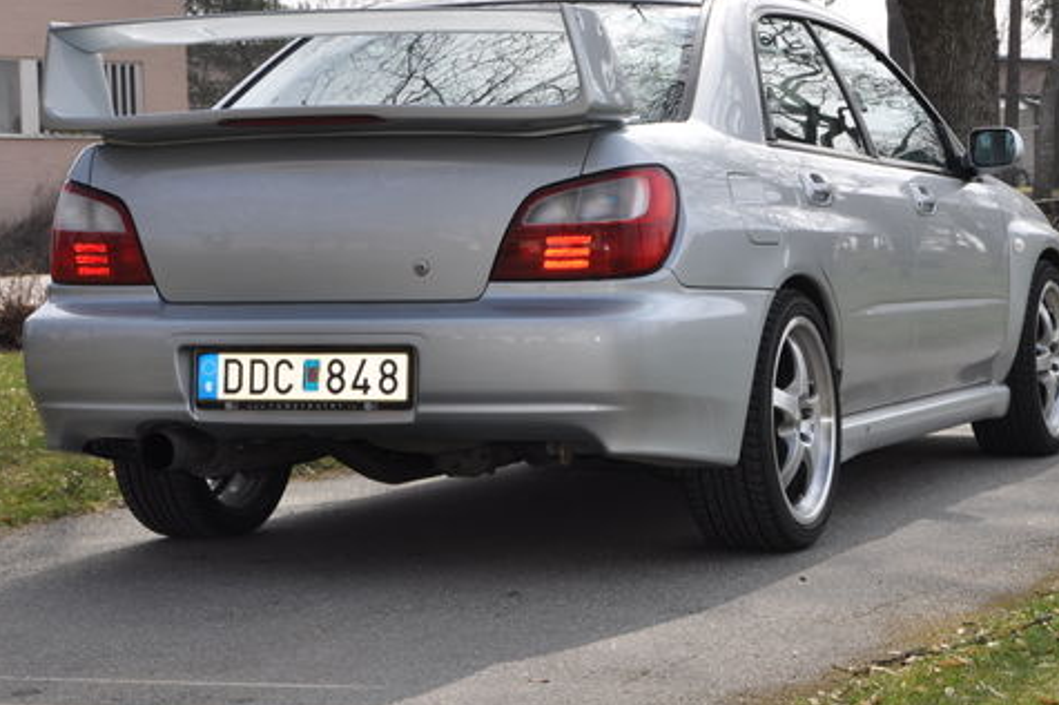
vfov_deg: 13.5
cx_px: 618
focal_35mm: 101
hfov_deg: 20.2
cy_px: 313
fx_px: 2969
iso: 200
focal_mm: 50
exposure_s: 1/200
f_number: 13
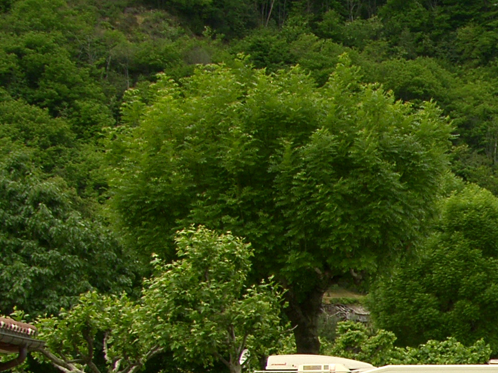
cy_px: 516
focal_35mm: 130
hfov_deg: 14.0
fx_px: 1870
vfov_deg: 11.1
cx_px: 790
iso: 50
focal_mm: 10.3
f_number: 5.6
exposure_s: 1/200
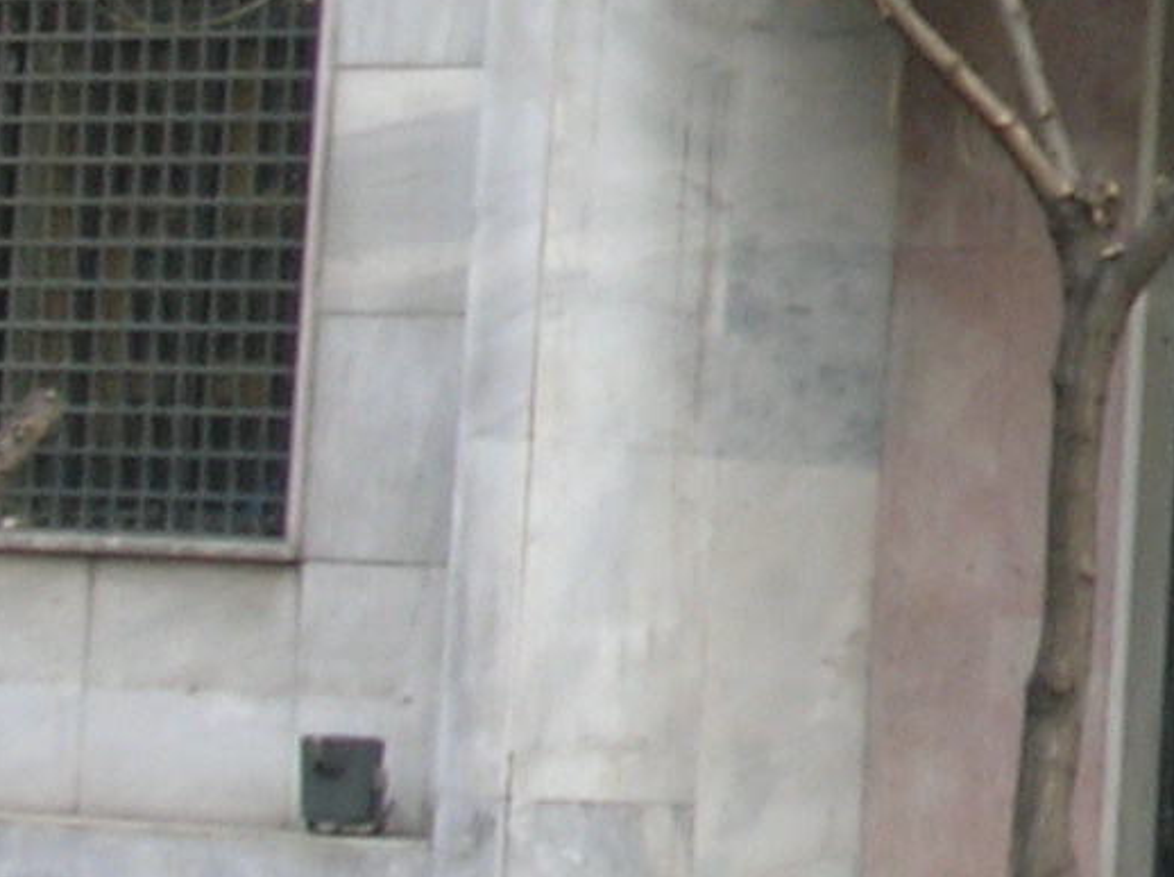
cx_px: 2144
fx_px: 7485
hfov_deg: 8.6
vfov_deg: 6.7
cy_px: -193
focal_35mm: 221
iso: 50
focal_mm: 8.4
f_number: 5.6
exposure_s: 1/34
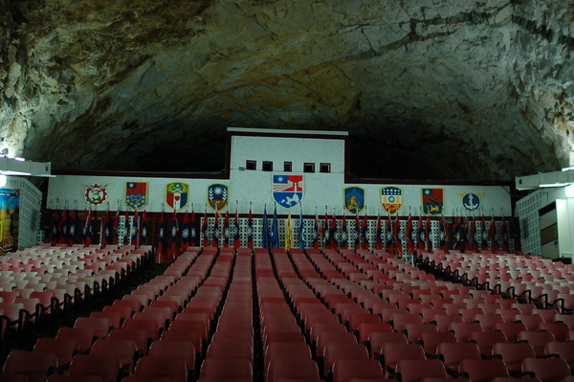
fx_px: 717
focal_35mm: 45
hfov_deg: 43.6
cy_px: 191
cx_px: 287
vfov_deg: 29.8
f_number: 2
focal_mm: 30
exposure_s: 1/15
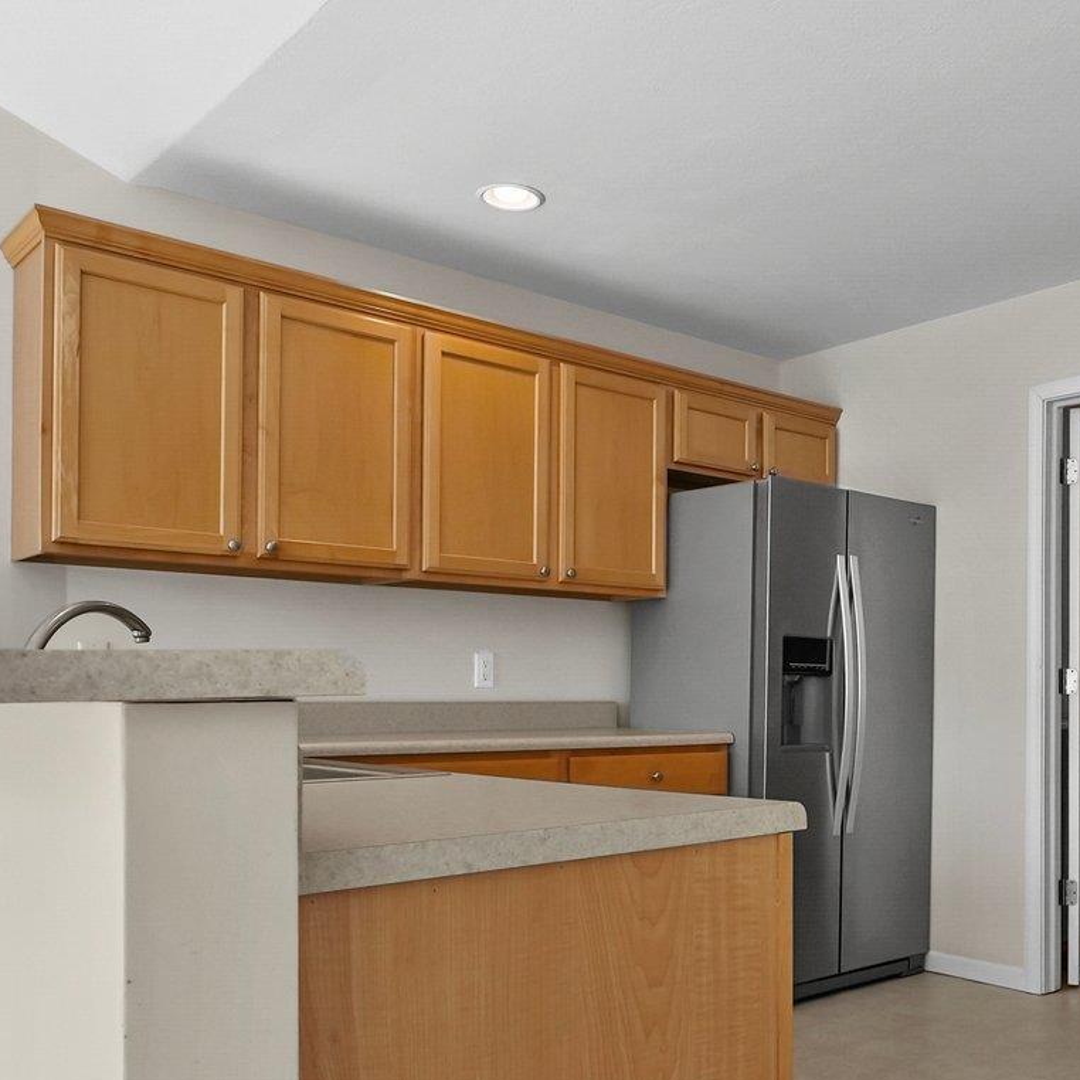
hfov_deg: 50.6
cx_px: 669
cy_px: 697
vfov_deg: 50.4
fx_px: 1130
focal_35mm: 32
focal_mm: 14
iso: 640
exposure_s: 1/30
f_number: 7.1
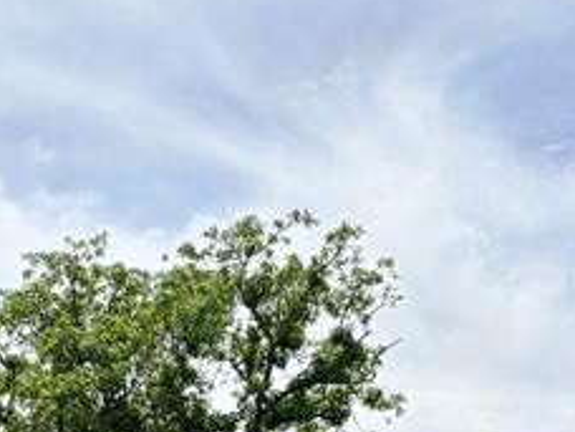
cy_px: 510
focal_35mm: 117
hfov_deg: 16.4
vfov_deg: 12.4
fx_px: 1943
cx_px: -45
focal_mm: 5.96
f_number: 1.6
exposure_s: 1/6993
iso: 50
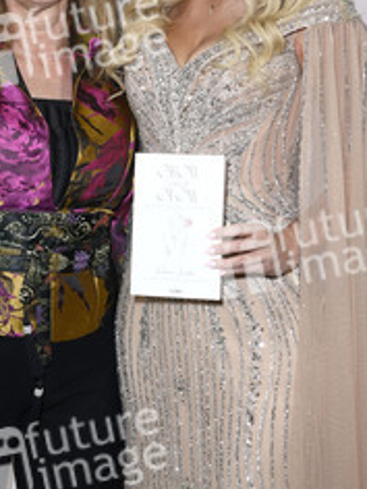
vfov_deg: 24.8
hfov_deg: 18.8
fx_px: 1103
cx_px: 120
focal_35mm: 78
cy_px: 147
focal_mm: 48
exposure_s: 1/250
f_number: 5.6
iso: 1250
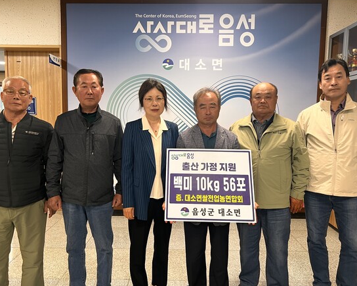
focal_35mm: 28
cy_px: 140
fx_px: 296
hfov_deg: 62.2
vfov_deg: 51.5
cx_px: 177
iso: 80
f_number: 1.5
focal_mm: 5.7
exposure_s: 1/60
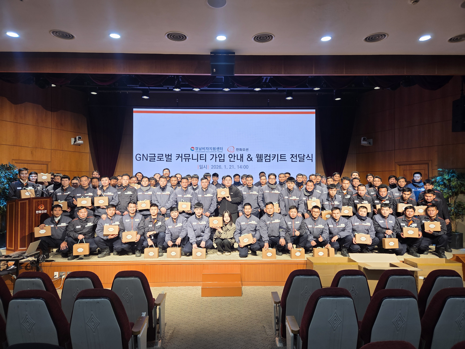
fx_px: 309
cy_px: 174
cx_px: 232
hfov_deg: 73.9
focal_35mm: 23
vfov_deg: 58.9
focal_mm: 5.4
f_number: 1.8
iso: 80
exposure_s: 1/120
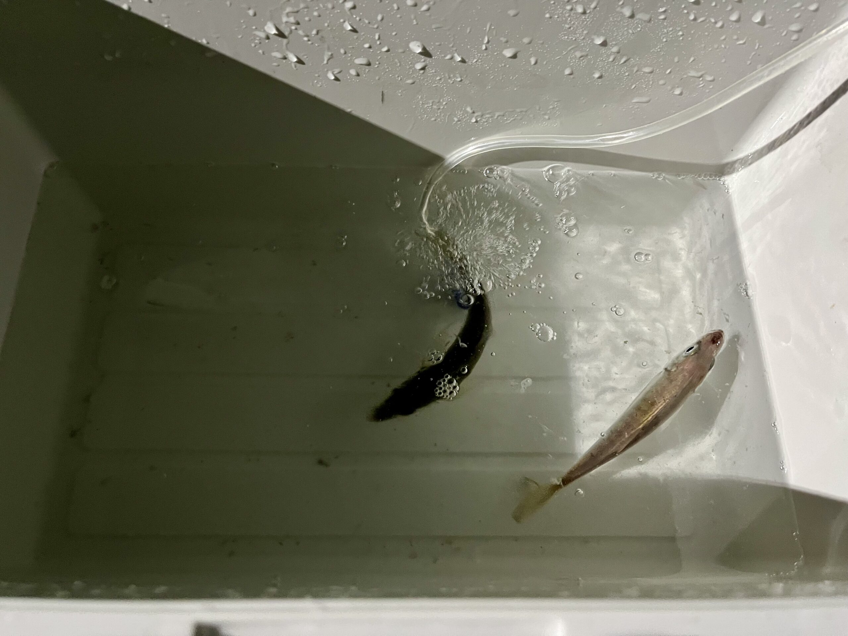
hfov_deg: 67.3
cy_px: 318
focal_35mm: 26
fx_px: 637
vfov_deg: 53.1
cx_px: 424
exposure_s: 1/30
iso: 640
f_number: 1.6
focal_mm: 5.1
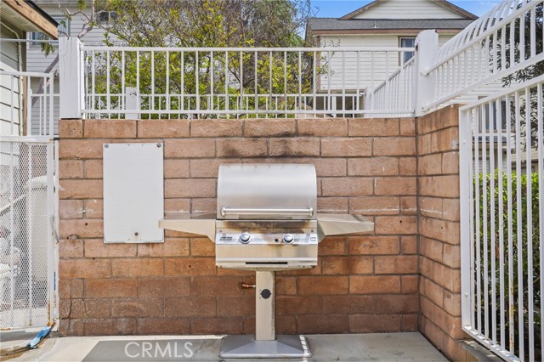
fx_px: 529
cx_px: 272
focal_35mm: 35
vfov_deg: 37.8
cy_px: 181
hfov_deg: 54.5
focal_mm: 35
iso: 2500
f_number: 9
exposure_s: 1/500
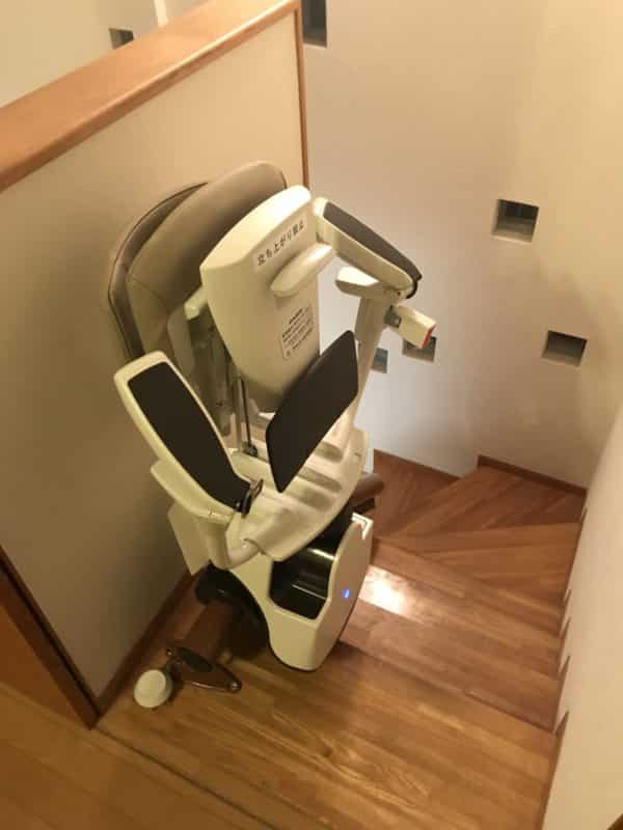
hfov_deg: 49.7
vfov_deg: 63.4
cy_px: 415
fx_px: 672
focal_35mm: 28
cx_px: 312
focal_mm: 3.99
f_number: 1.8
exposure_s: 1/7
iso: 80
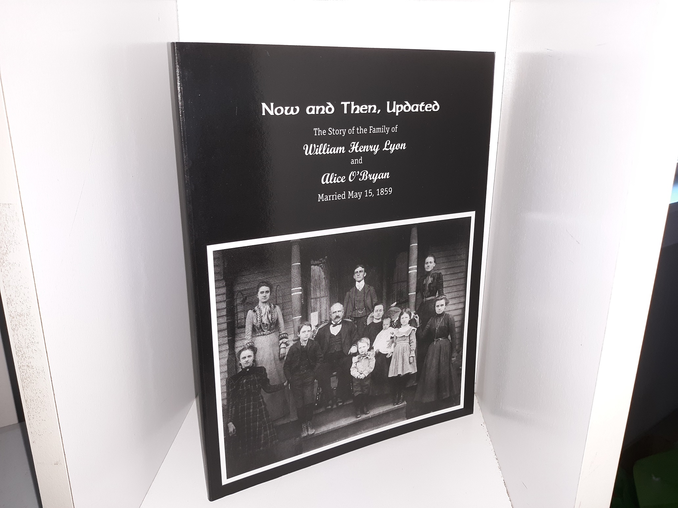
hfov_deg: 63.4
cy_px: 254
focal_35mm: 28
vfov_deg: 49.7
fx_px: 548
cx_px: 339
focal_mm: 3.7
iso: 50
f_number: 1.7
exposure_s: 1/60
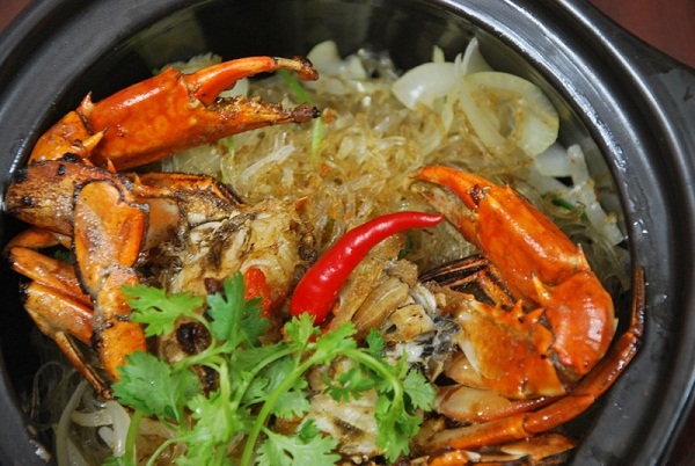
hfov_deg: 13.0
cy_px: 233
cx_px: 348
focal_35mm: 158
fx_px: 3045
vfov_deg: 8.7
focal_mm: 105
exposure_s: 1/3
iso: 400
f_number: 5.6
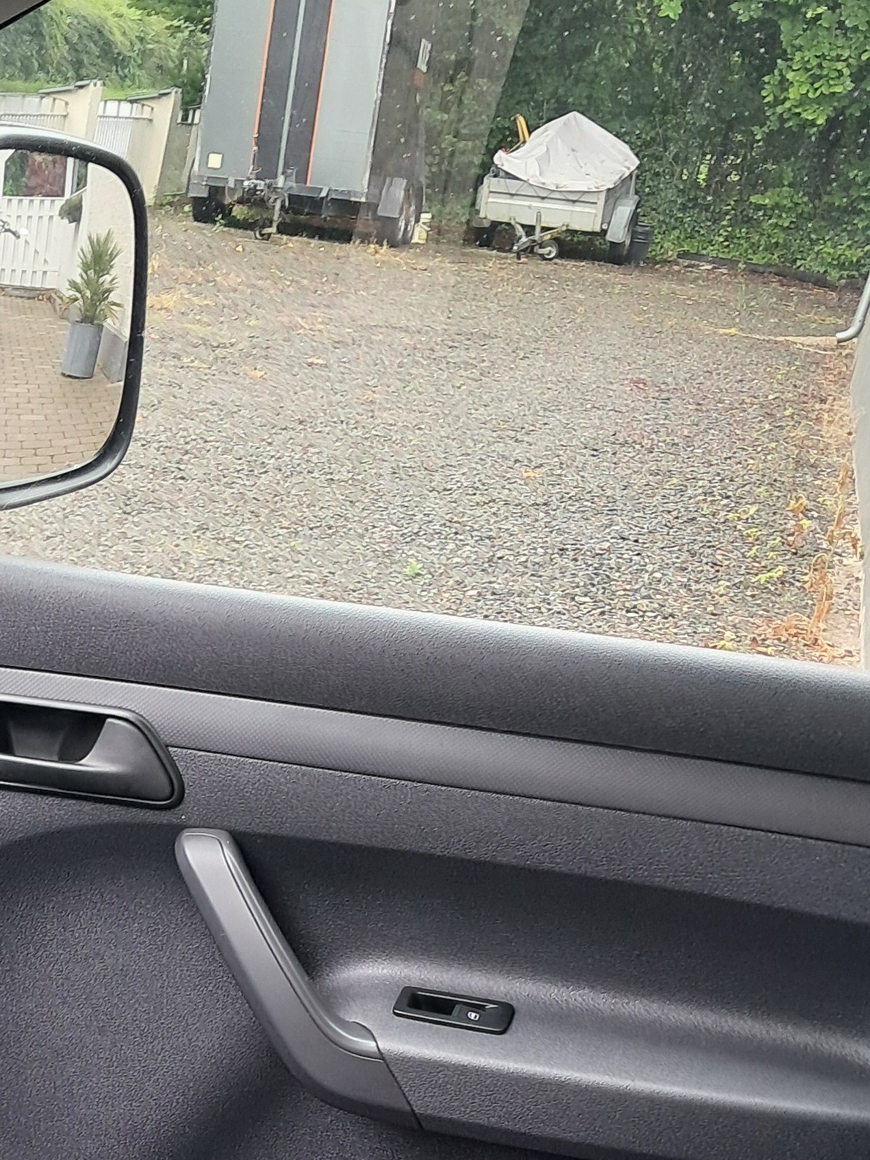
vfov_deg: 28.4
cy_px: 1097
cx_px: 88
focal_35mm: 65
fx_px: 2178
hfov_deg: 22.1
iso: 50
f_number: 1.8
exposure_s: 1/50
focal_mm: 4
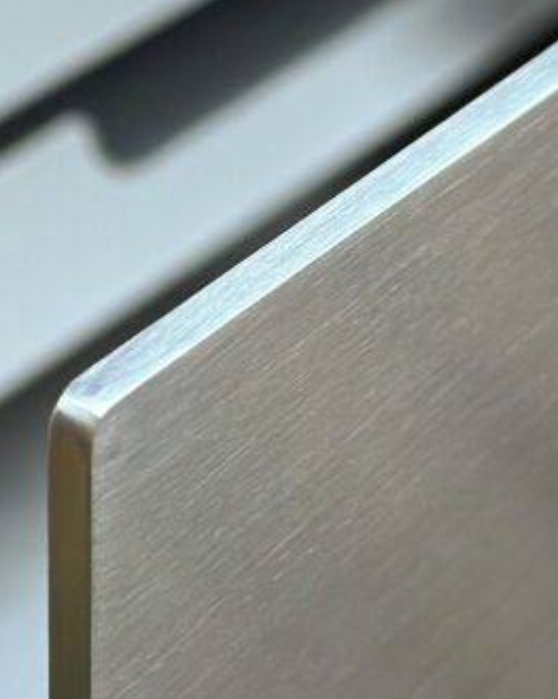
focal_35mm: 146
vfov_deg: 13.2
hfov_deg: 10.5
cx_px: 123
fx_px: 3015
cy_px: 202
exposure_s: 1/33
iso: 320
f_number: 1.78
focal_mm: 6.86
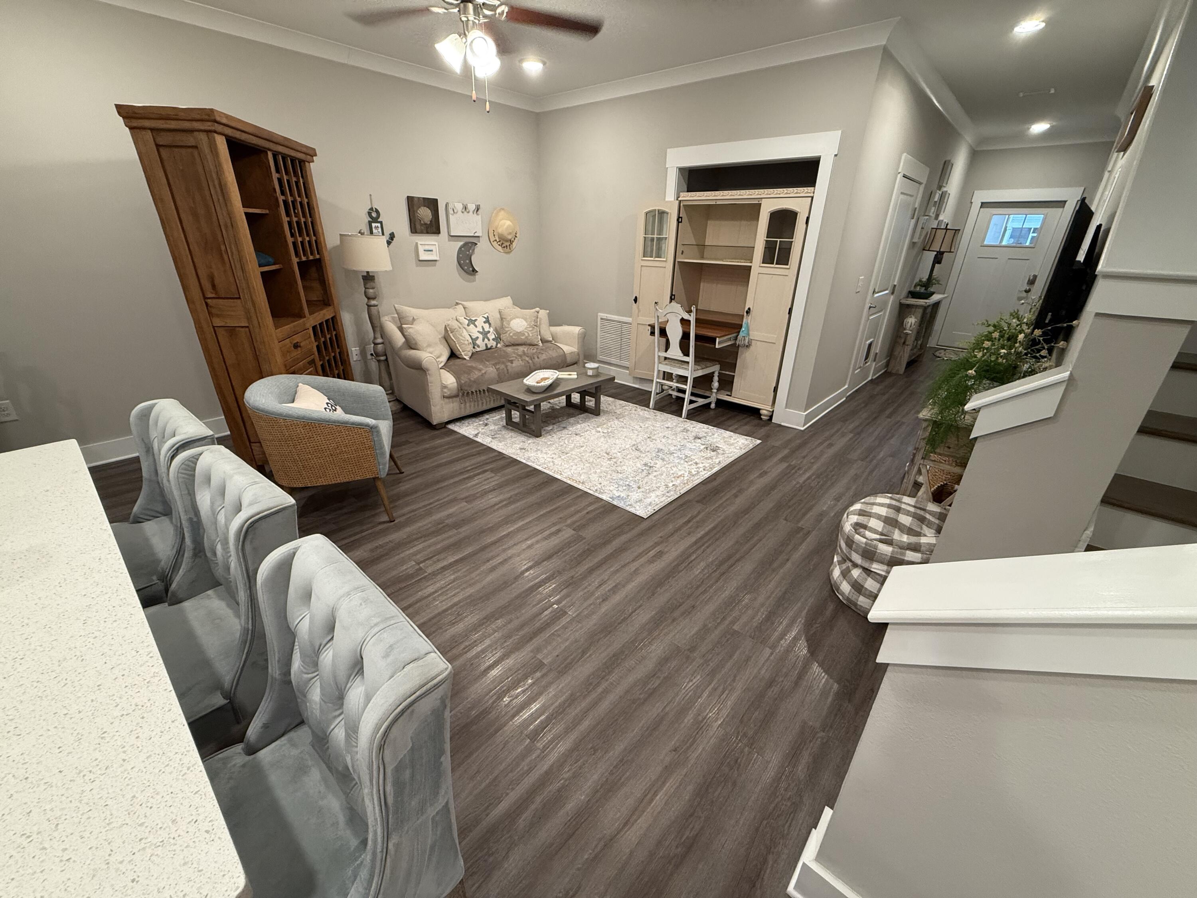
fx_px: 484
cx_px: 598
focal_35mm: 14
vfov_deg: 85.7
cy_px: 449
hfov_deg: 102.1
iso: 250
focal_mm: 2.22
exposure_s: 1/60
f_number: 2.2
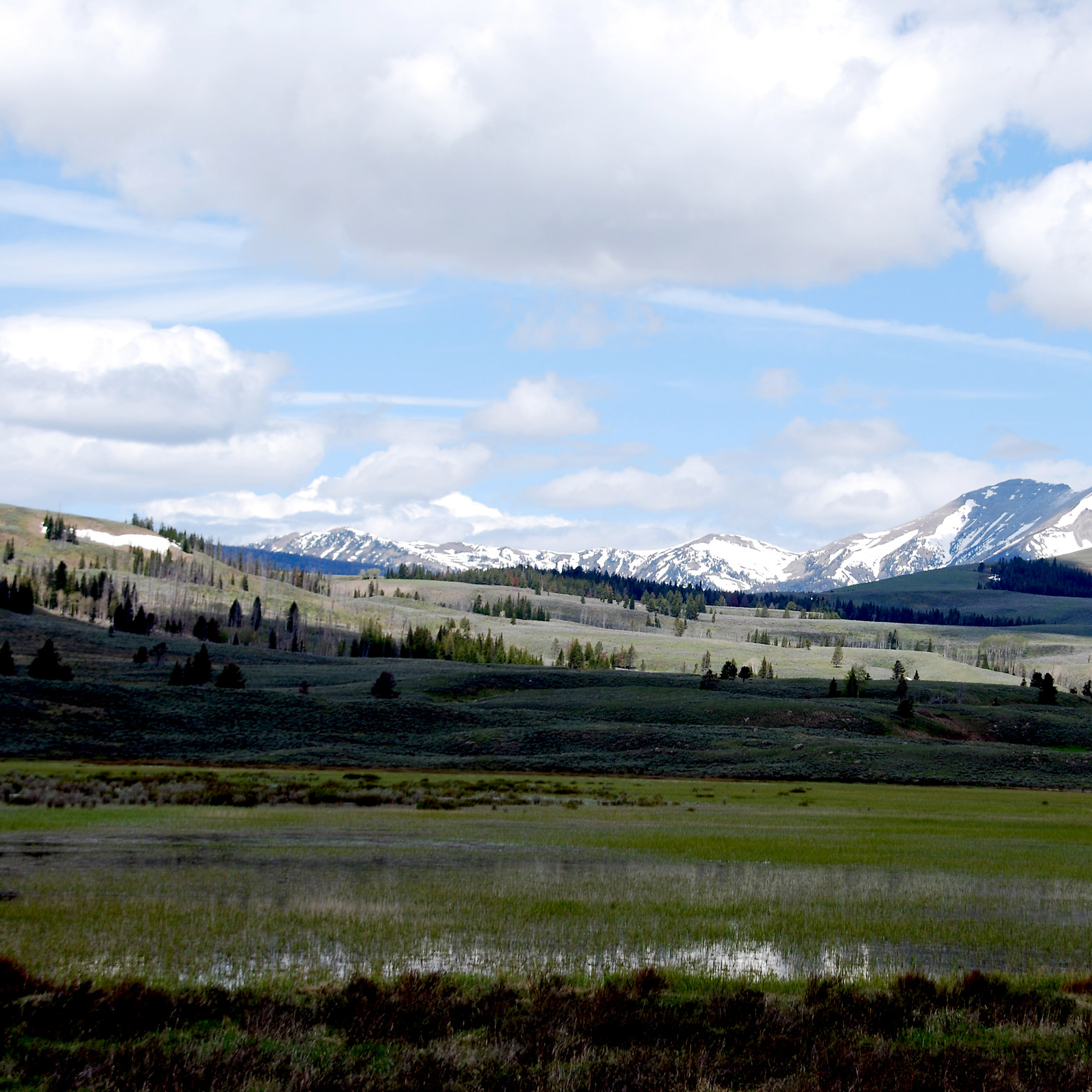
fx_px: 3569
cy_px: 544
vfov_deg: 17.4
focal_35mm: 100
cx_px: 775
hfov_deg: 17.3
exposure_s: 1/250
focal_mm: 52
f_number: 8
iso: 100
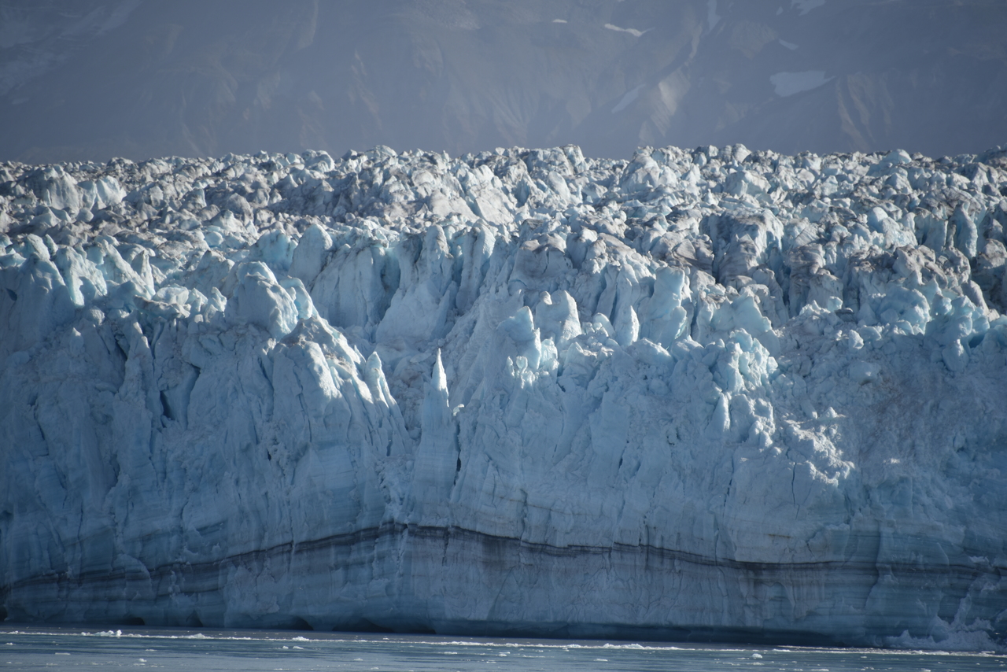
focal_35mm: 300
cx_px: 504
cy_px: 336
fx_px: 8393
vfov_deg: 4.6
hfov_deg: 6.9
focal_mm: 300
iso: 110
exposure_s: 1/640
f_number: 5.6
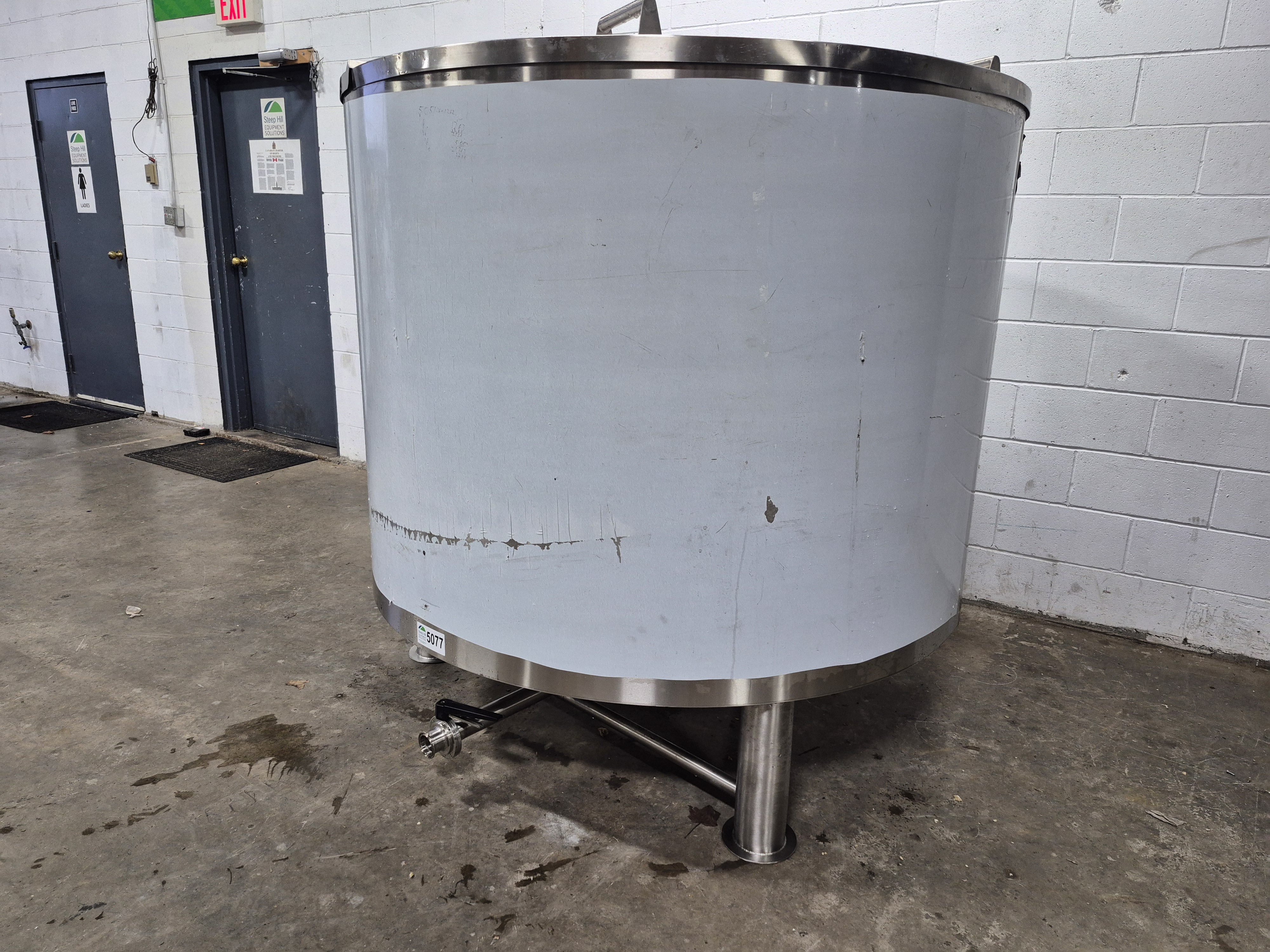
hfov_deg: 73.9
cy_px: 476
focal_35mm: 23
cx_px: 635
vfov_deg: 58.9
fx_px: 844
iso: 320
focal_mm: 5.4
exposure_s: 1/120
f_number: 1.8
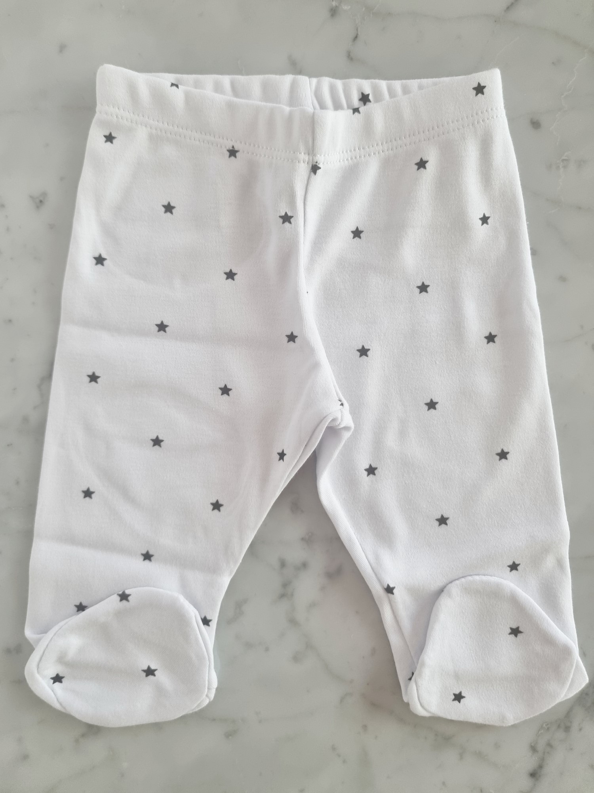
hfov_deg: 56.8
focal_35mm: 24
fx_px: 549
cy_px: 396
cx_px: 297
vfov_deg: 71.6
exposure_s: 1/120
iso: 250
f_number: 1.8
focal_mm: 6.7
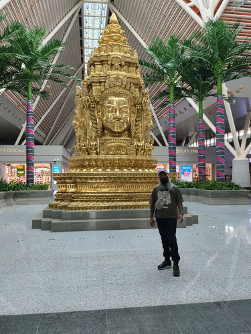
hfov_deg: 48.2
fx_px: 280
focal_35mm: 29
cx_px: 126
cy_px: 167
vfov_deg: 61.7
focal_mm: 4.22
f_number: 1.8
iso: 80
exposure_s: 1/50
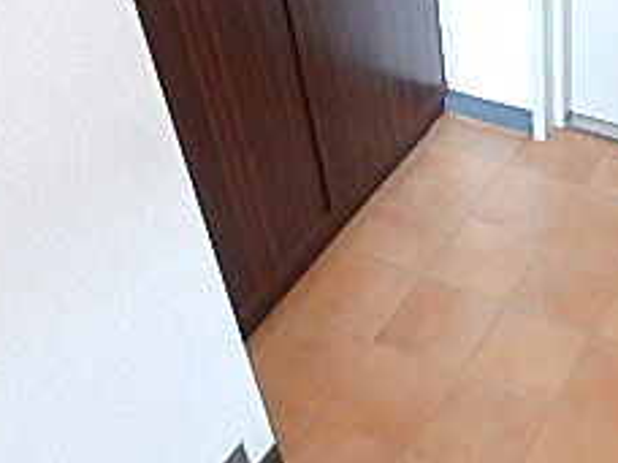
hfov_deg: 30.5
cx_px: 613
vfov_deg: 24.8
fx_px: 1053
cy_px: 206
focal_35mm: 59
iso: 800
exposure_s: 1/25
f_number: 3.5
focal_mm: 3.7
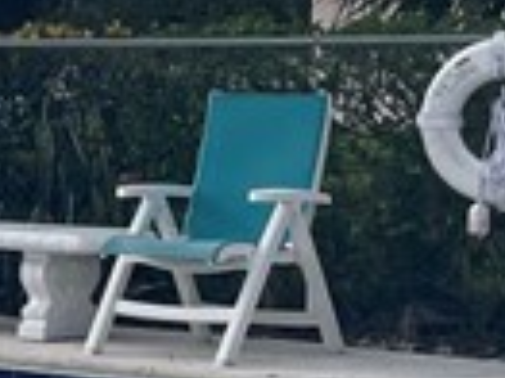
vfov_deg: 7.2
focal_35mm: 204
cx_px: -941
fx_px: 2973
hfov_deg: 8.4
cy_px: 397
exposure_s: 1/4464
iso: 32
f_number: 1.6
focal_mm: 4.2
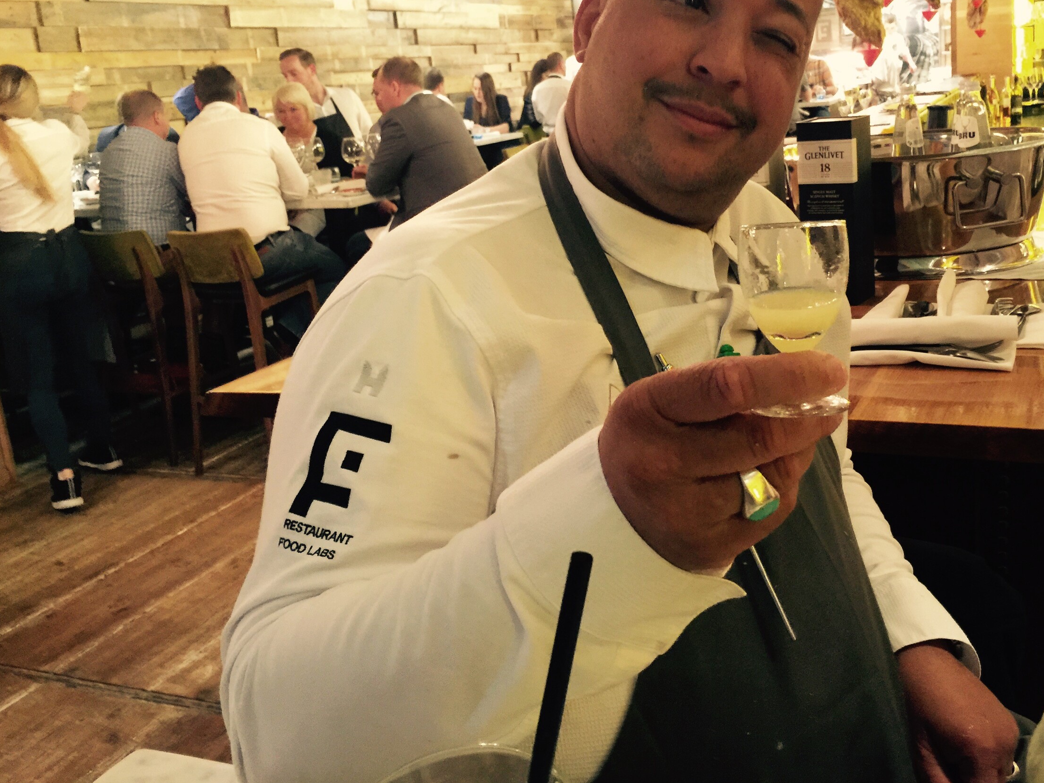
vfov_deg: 40.5
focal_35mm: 35
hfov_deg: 52.3
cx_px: 614
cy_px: 315
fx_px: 1056
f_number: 2.2
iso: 100
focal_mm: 4.15
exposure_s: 1/4
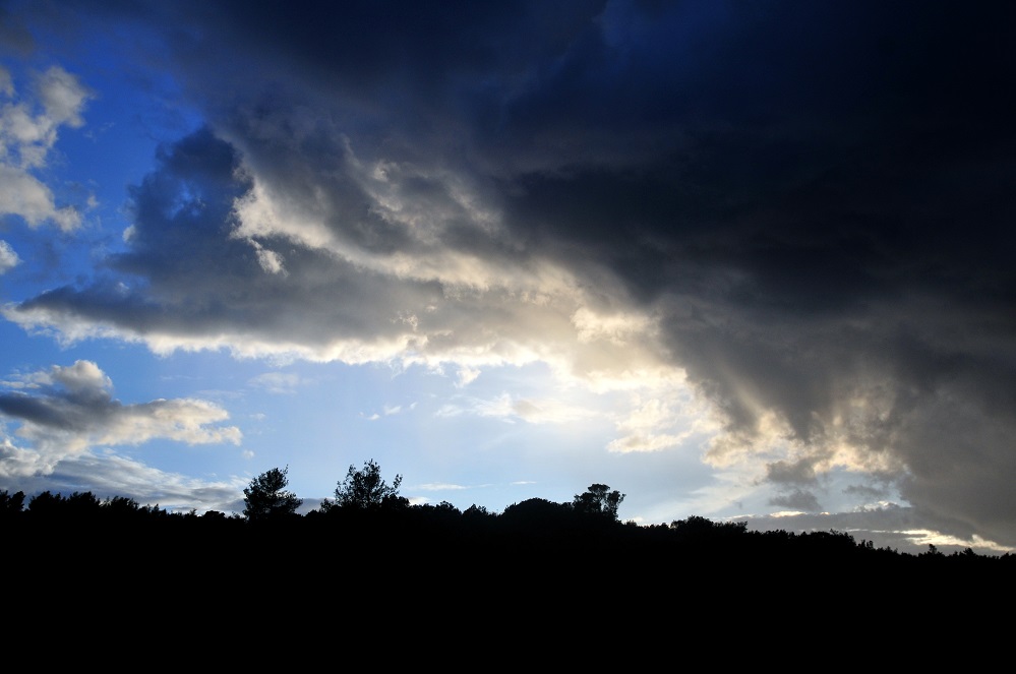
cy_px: 337
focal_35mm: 38
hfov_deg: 51.3
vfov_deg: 35.4
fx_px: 1057
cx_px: 508
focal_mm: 25
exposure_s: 1/2000
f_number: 6.3
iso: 250
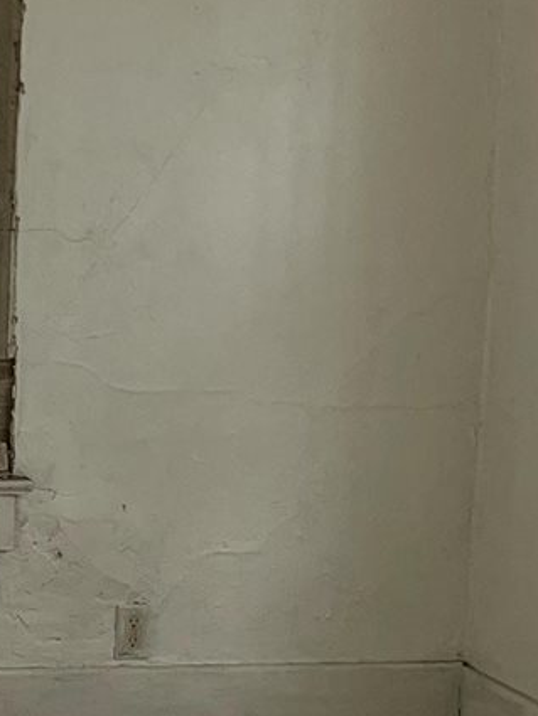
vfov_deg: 13.9
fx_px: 2920
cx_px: -295
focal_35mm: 141
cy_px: 635
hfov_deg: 10.2
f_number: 1.6
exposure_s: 1/121
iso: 80
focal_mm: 5.1
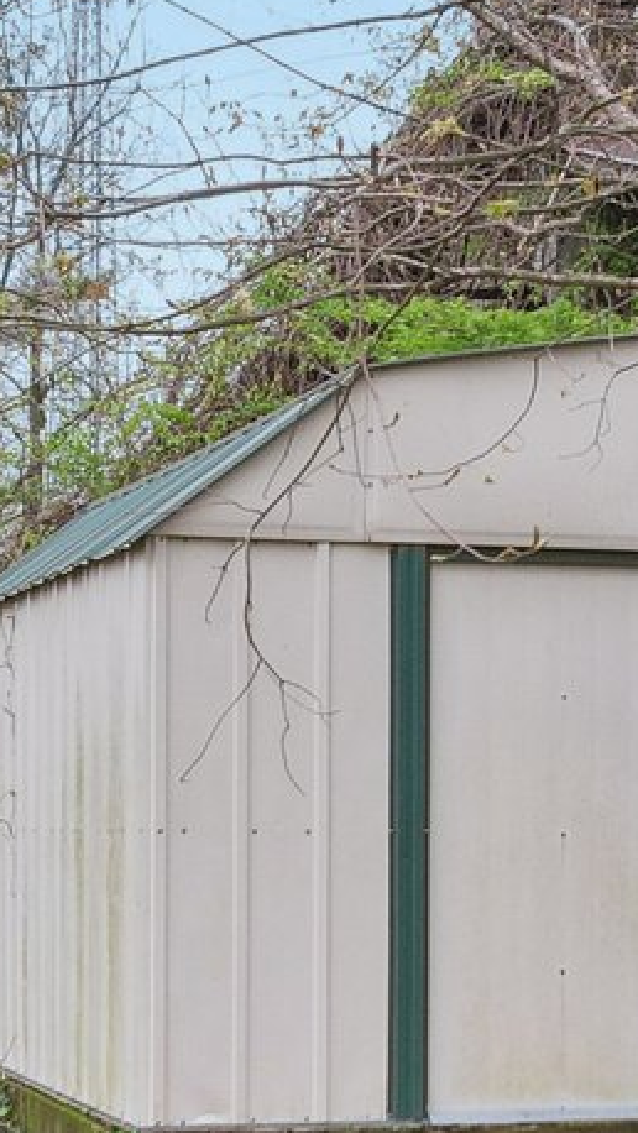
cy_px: 825
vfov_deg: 20.6
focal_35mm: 103
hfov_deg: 11.7
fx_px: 3094
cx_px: 542
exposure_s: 1/500
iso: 150
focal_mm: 8.4
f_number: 2.8
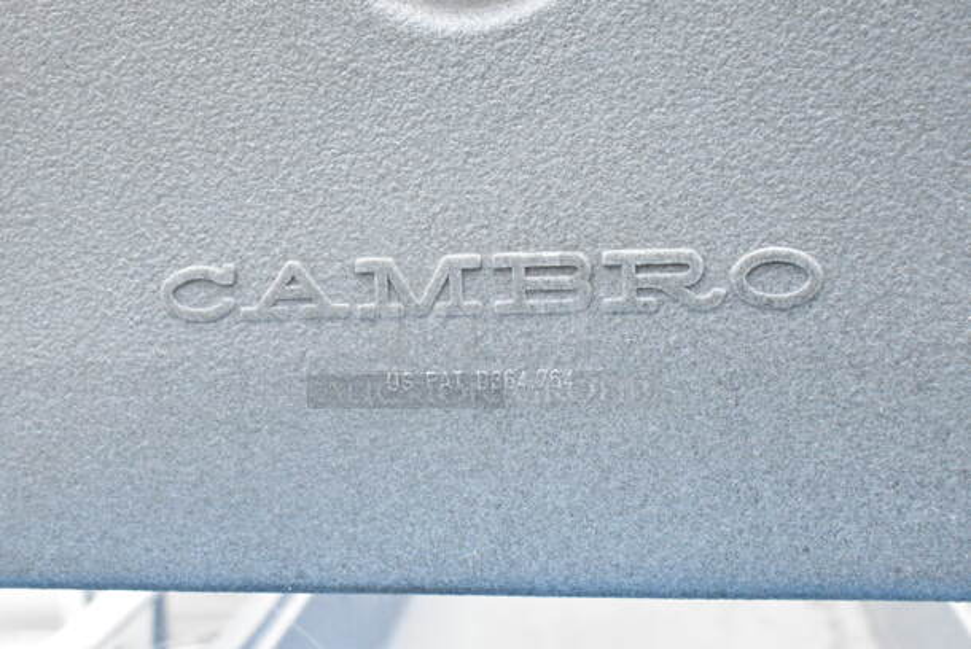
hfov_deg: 46.4
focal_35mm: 42
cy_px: 324
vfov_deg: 32.0
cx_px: 486
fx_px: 1134
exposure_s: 1/500
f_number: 11
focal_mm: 28
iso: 6400
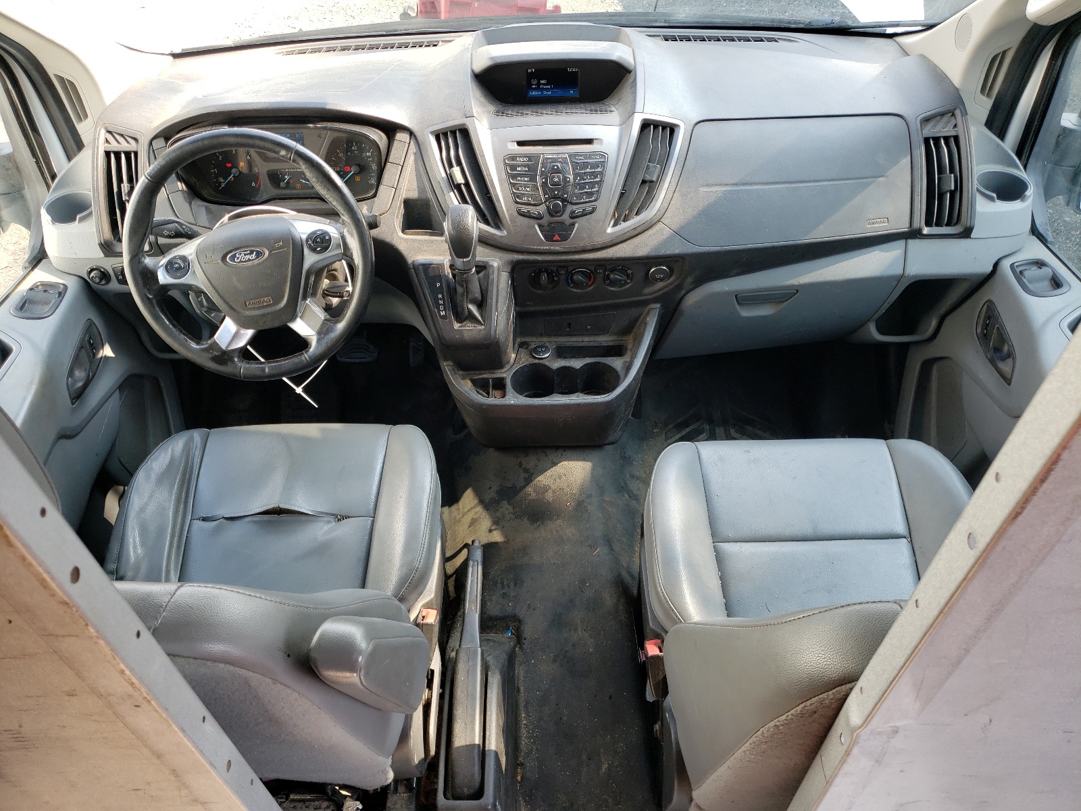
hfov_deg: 67.3
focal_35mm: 26
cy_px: 406
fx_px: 812
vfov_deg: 53.1
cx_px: 540
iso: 50
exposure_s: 1/161
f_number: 1.5
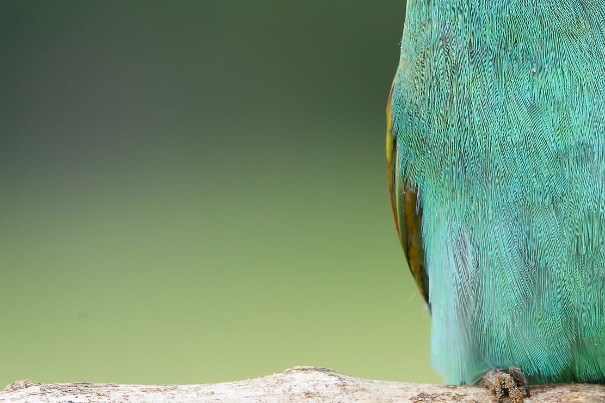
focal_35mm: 1295
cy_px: 41
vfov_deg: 1.1
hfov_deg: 1.6
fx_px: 21758
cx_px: 416
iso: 1600
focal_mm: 600
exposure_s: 1/400
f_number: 11
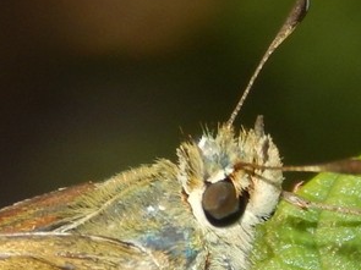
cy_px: 304
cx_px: 69
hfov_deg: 3.5
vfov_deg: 2.6
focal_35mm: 567
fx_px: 5911
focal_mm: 37.1
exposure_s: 1/160
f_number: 10.9
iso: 125
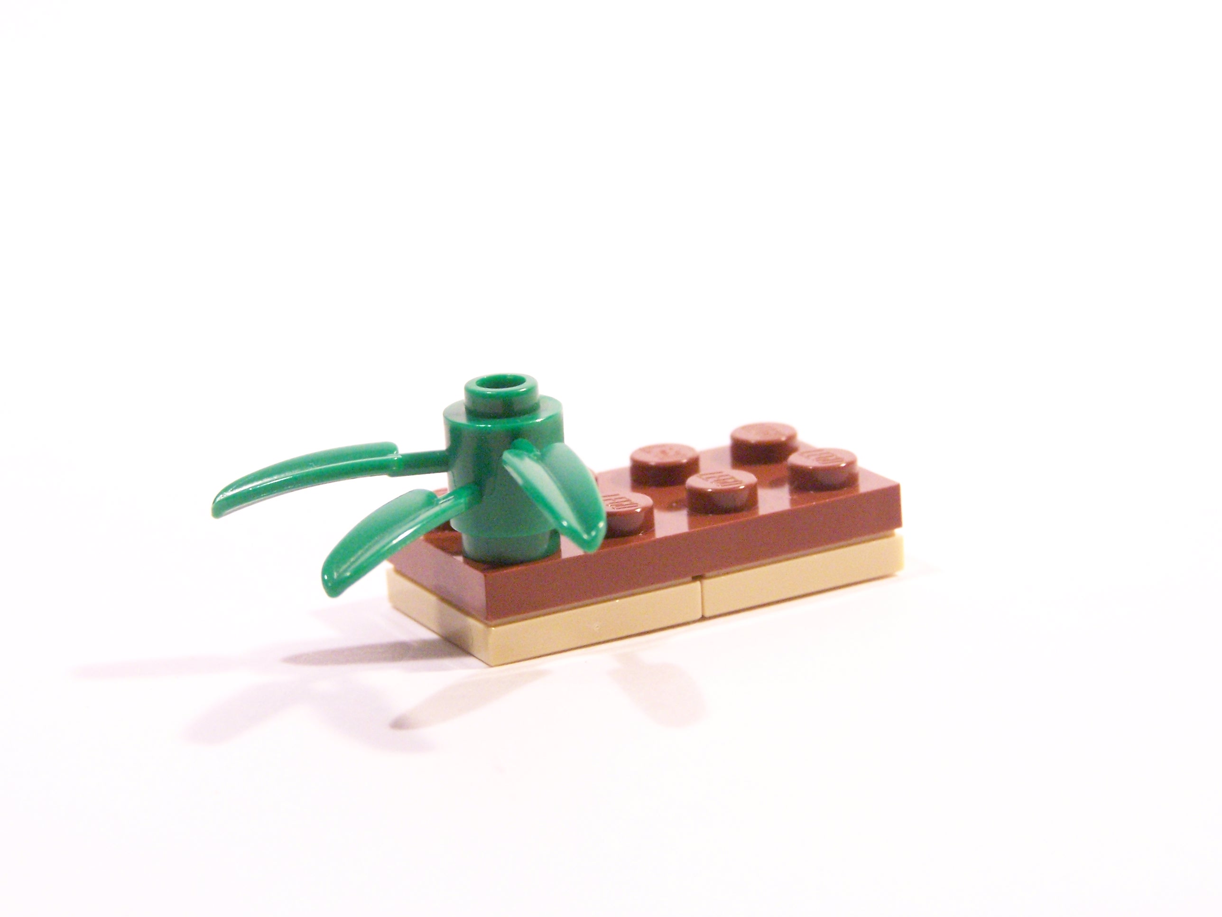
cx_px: 611
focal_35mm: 117
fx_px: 4130
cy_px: 458
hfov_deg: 16.8
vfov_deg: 12.7
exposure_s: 1/30
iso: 400
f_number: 3.6
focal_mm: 19.4
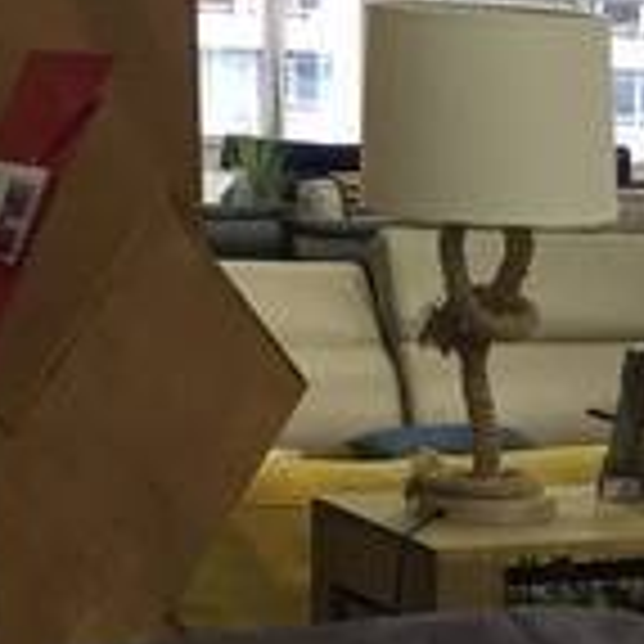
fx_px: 3010
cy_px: 536
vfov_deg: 12.2
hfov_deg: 10.5
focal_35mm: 143
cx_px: 1554
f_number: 2.2
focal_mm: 4.15
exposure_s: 1/33
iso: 50
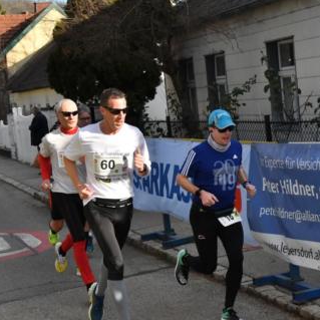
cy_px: 166
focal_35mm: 84
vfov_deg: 20.6
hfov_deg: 20.5
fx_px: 879
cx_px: 241
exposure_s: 1/1600
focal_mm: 42
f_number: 16
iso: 2000
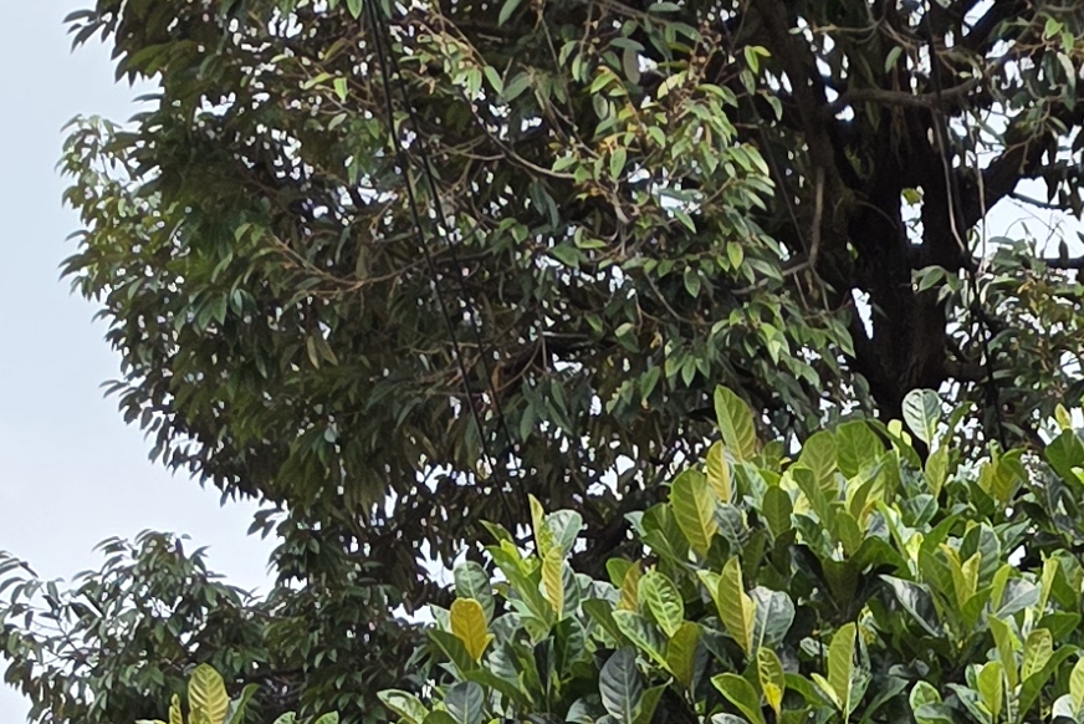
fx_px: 1867
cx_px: 1227
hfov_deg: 28.9
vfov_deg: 16.4
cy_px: 1468
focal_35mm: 62
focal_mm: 2.2
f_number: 1.9
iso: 40
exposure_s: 1/1176
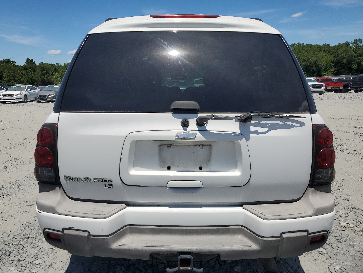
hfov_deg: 67.3
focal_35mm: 26
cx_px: 182
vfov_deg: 53.1
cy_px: 136
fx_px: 273
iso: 50
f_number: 1.5
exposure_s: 1/10000
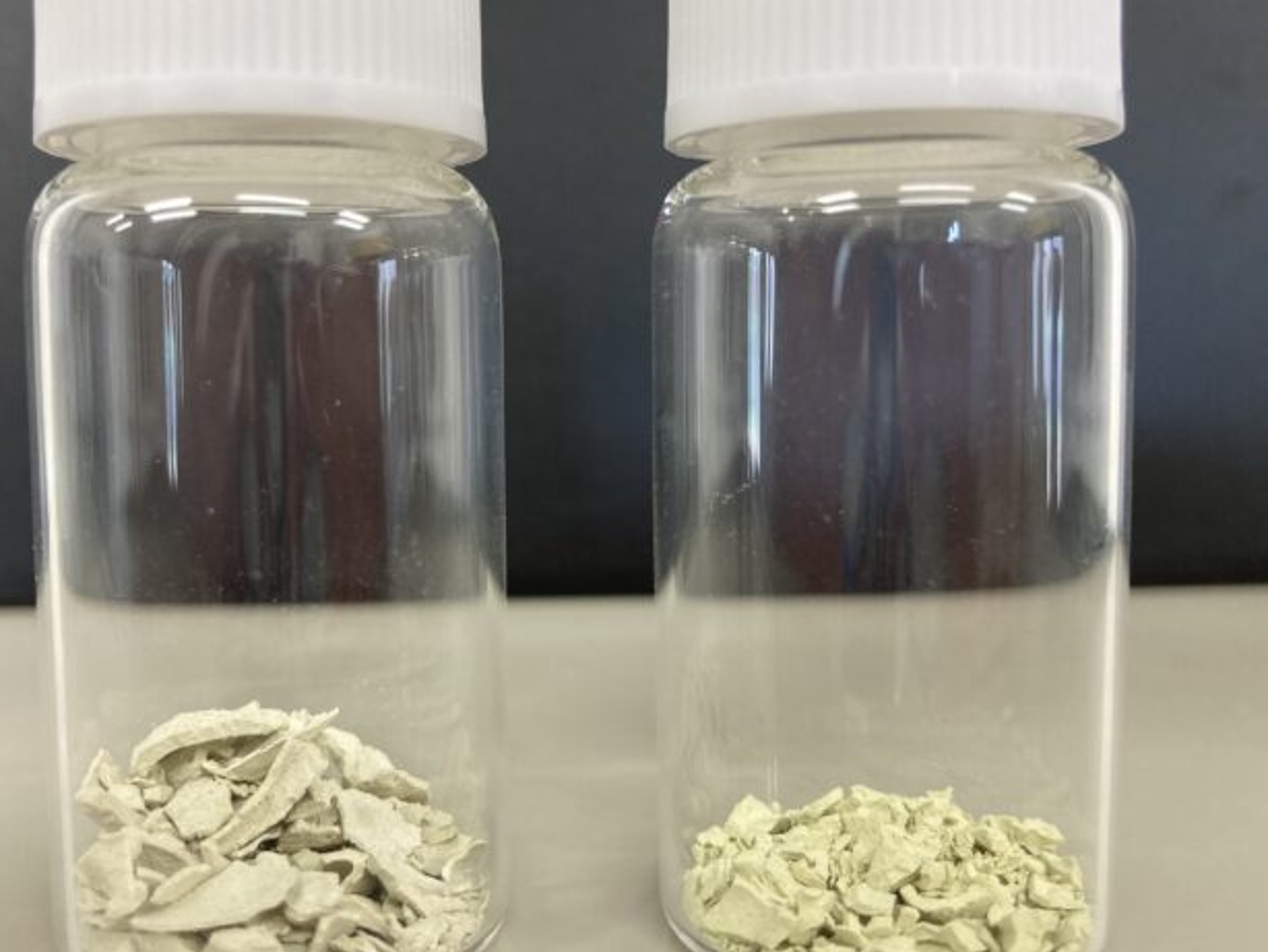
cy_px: 458
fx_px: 1283
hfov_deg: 52.5
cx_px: 574
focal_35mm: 35
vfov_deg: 40.7
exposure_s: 1/50
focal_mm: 3.99
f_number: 1.8
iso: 100
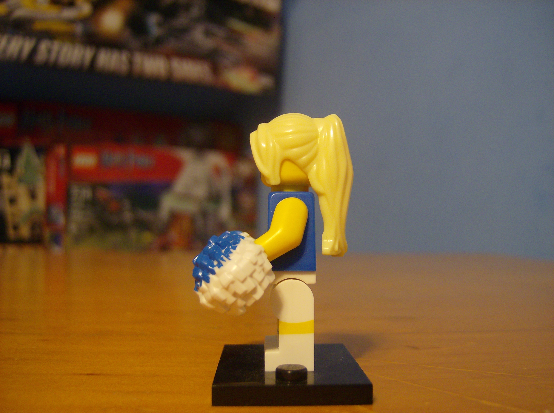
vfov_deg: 39.5
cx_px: 277
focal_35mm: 36
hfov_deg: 51.5
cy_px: 206
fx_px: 575
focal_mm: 6
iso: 200
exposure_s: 1/7.76
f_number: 2.8
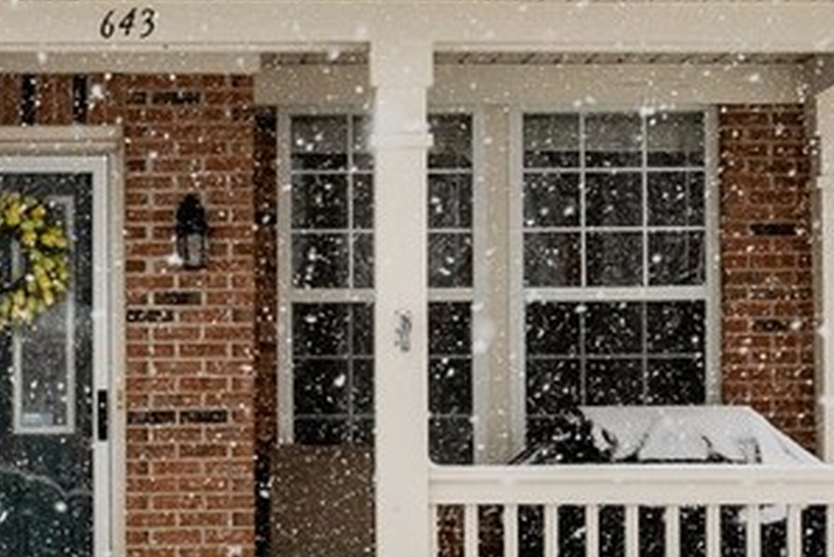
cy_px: -123
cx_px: -146
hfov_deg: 12.3
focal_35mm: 163
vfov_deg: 8.3
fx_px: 3778
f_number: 8
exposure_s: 1/640
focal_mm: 20
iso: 320
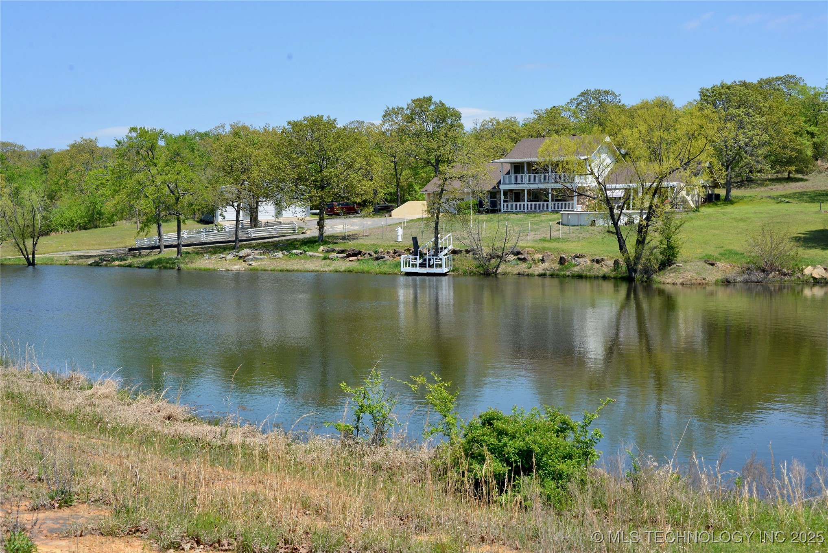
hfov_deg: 44.5
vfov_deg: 30.5
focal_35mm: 44
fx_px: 1012
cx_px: 414
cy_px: 276
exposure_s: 1/400
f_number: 10
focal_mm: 44
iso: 320
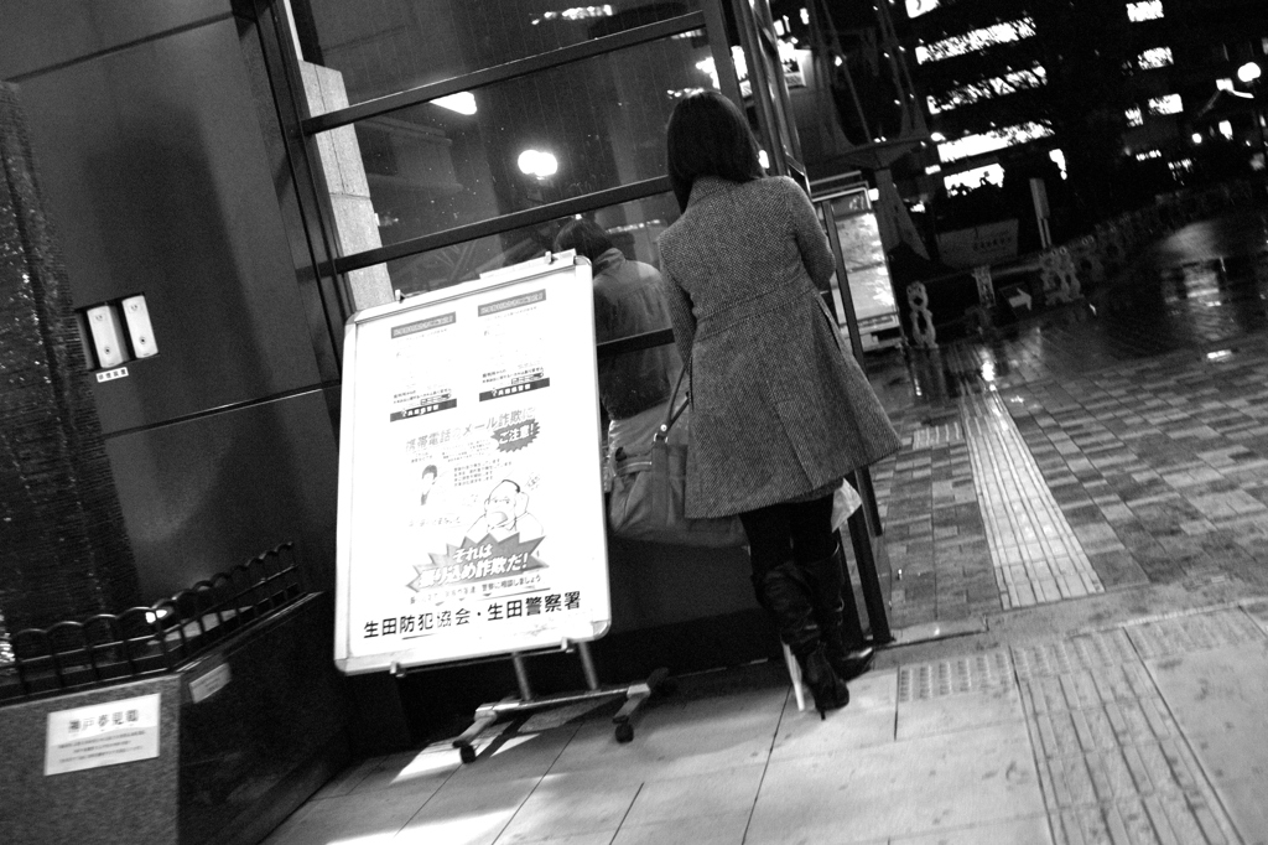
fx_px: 1444
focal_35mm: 41
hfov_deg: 47.4
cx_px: 634
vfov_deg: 32.6
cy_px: 422
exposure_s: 1/60
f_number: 3.2
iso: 800
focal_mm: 24.2
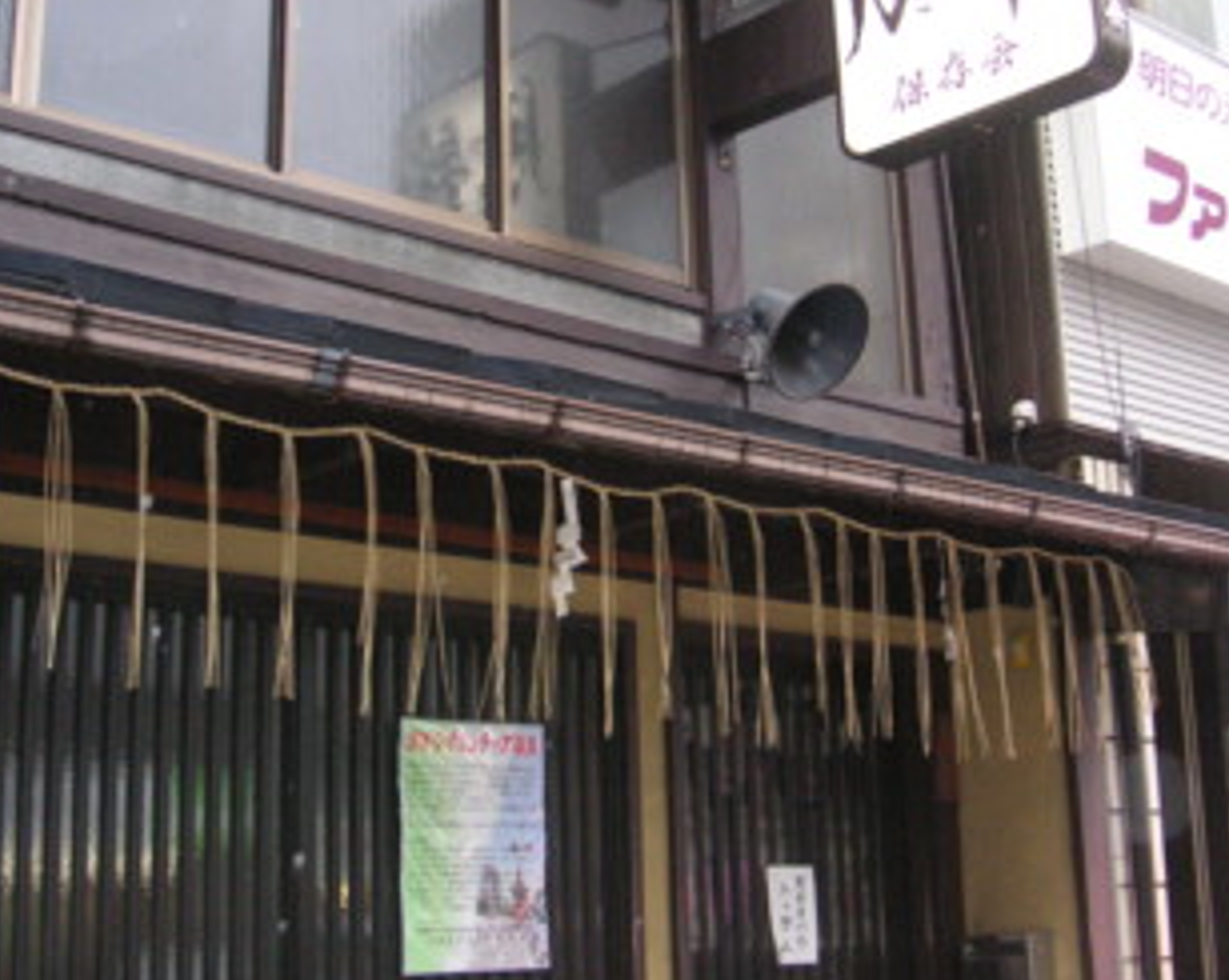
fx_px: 1926
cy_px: 384
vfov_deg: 28.5
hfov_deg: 35.4
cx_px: 592
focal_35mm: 53
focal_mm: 6.1
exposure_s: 1/45
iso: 160
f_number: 2.8
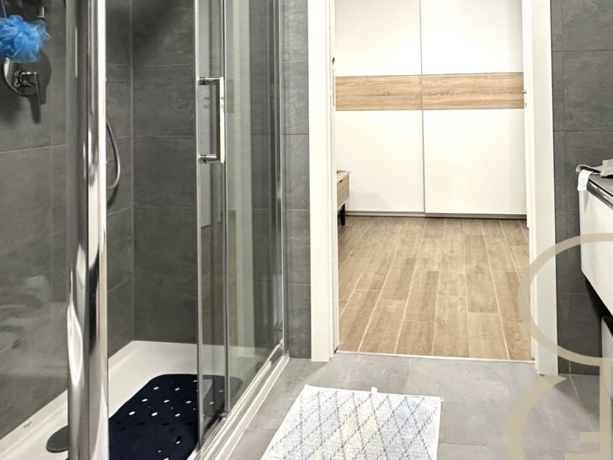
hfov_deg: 67.8
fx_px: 443
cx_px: 399
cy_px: 85
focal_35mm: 25
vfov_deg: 51.1
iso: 200
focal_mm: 2.22
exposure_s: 1/50
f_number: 2.2
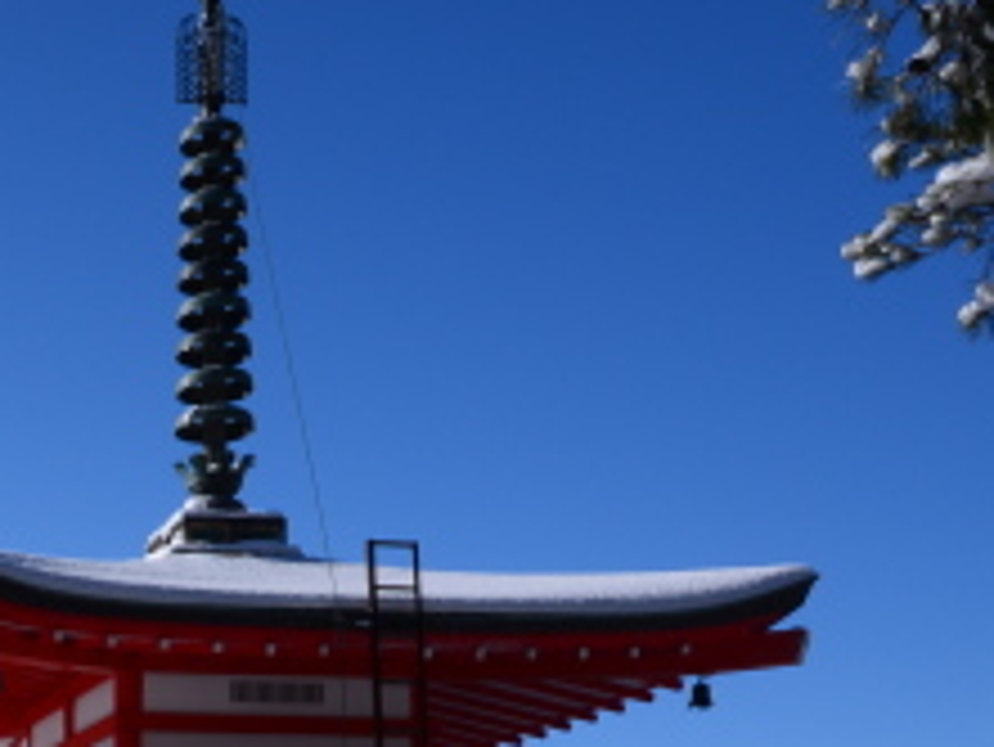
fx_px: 1896
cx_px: -382
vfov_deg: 20.2
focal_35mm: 66
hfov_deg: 24.6
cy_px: 1006
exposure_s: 1/20
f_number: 22
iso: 100
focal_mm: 19
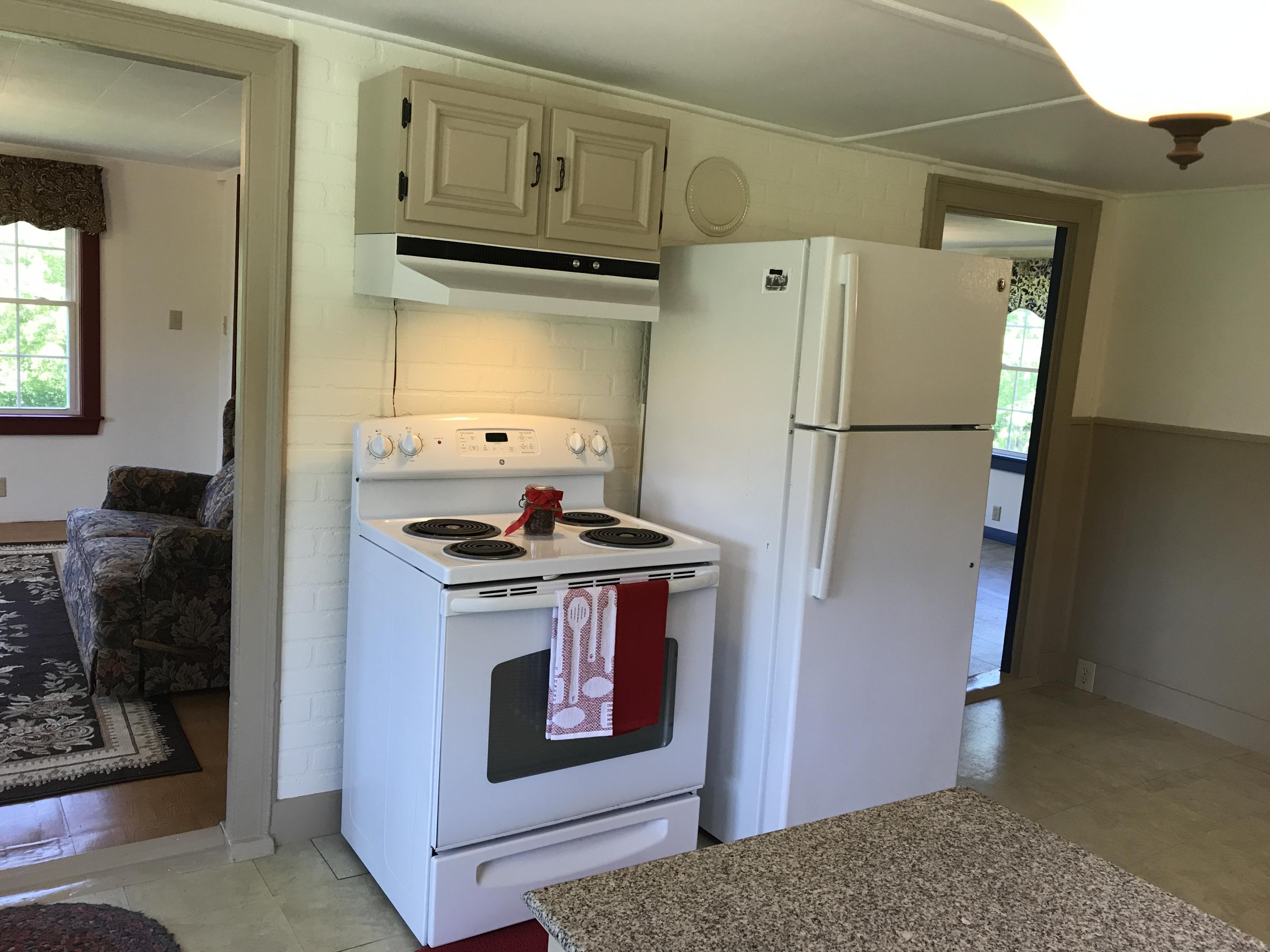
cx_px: 635
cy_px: 476
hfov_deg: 63.4
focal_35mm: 28
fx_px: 1027
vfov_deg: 49.7
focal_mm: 3.99
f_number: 1.8
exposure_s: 1/40
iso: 25
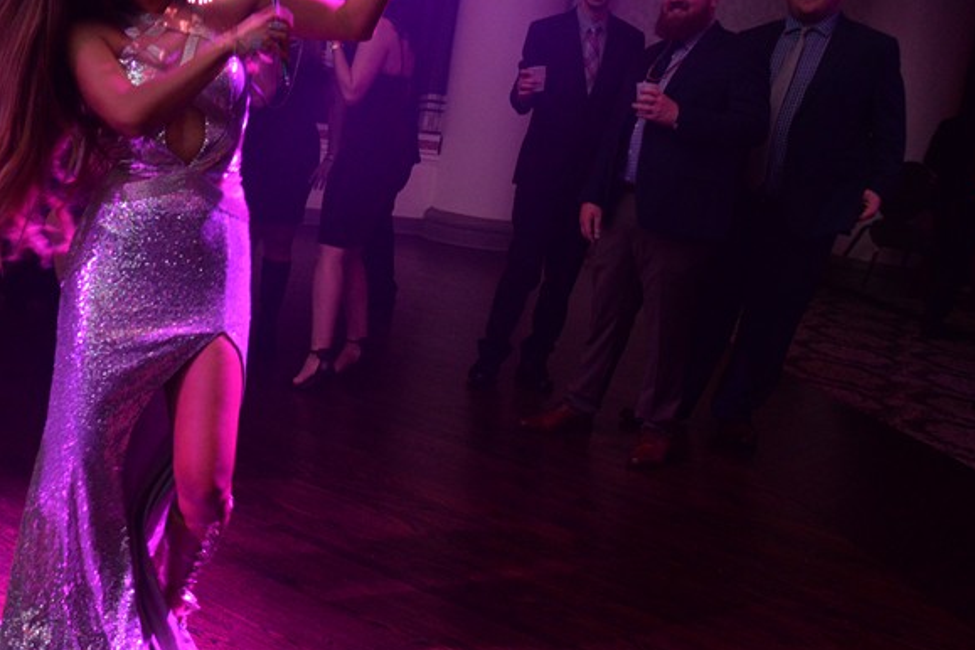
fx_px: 1029
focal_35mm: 38
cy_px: 279
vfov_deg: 35.0
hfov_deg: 47.8
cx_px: 192
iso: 2000
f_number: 5
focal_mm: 22
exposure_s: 1/80
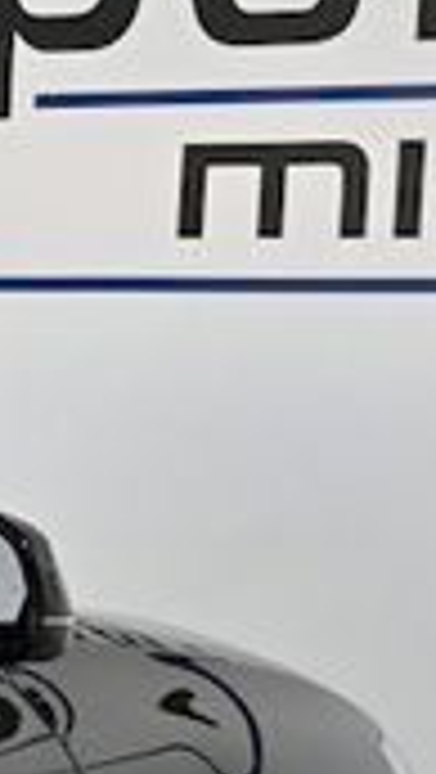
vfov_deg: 9.4
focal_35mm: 224
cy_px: 1042
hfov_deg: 4.8
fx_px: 4595
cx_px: -1407
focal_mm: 36
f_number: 5
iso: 2000
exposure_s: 1/800
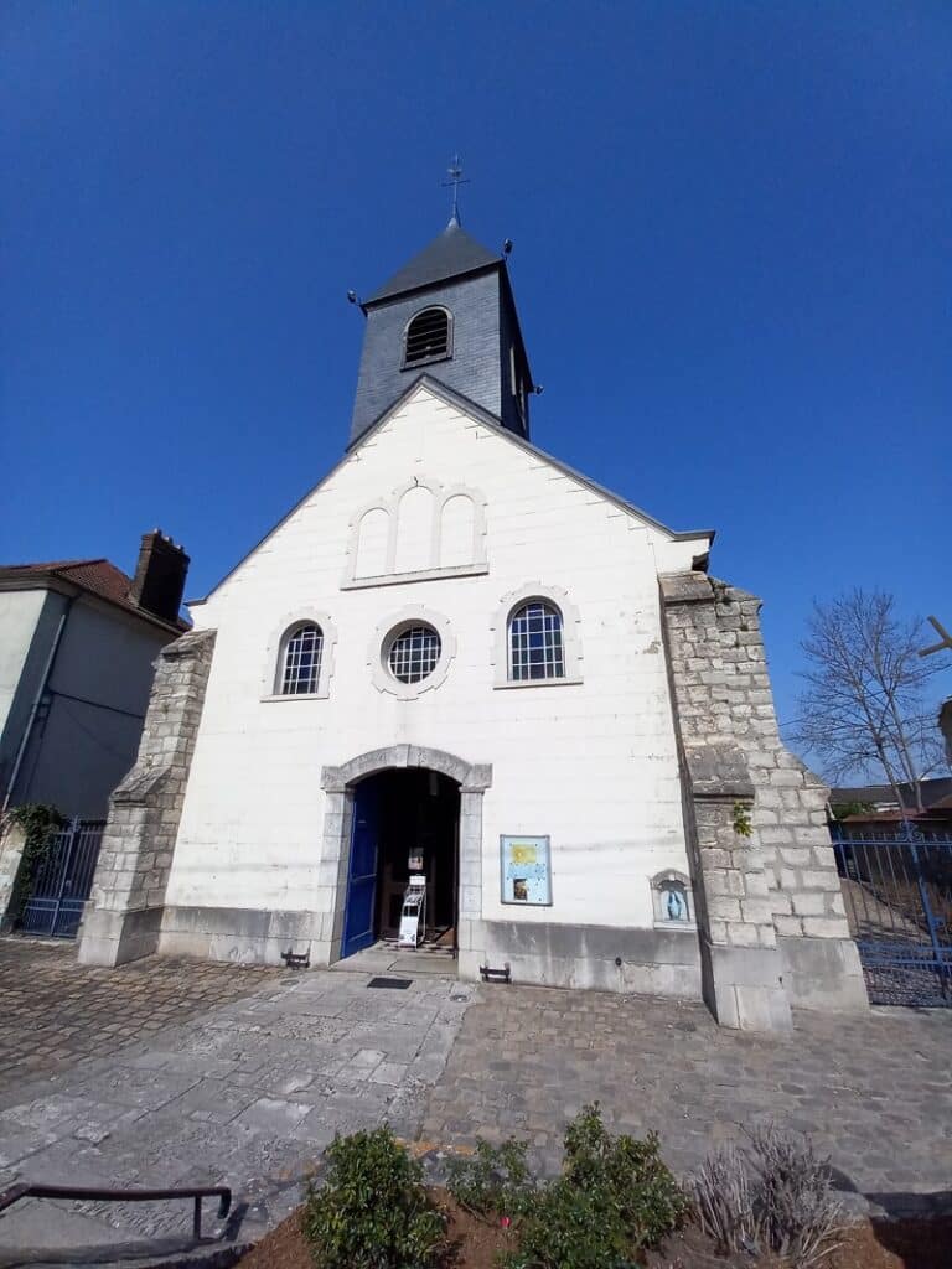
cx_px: 476
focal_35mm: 13
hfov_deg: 89.9
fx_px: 477
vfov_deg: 106.2
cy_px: 634
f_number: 2.2
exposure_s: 1/2105
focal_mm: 1.13
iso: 40
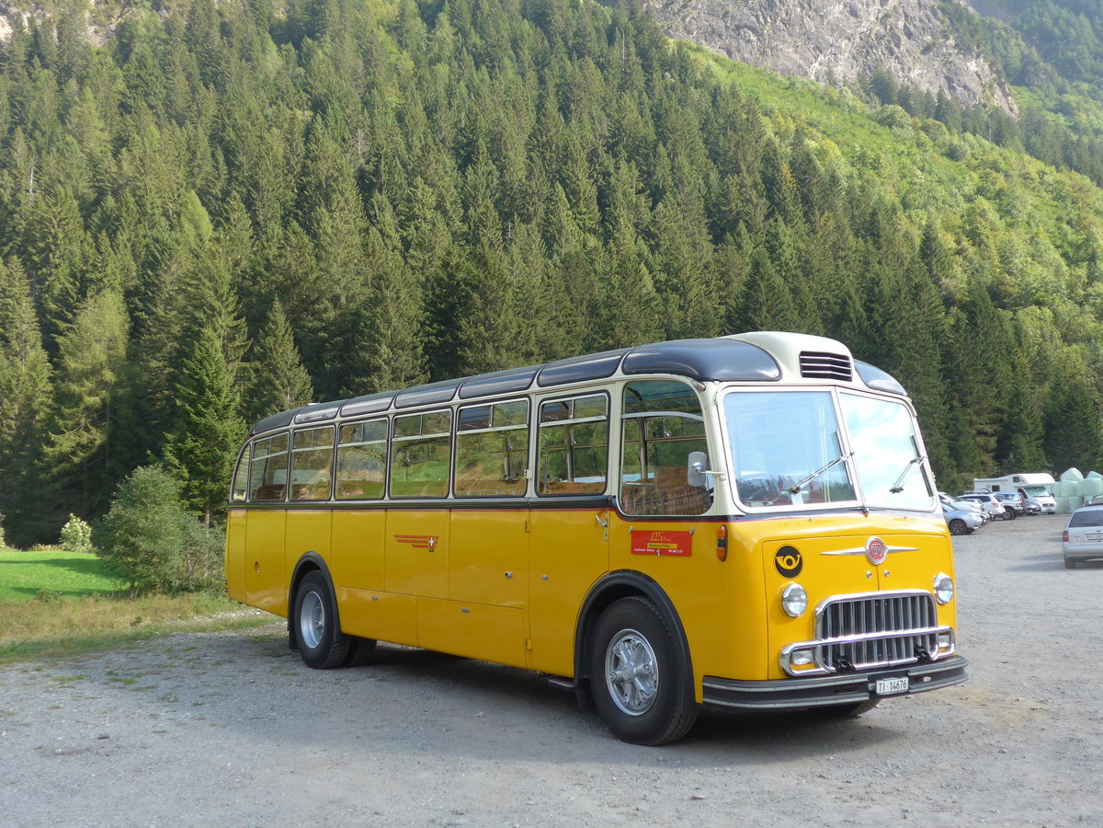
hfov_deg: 47.9
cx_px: 552
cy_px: 414
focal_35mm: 39
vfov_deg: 36.8
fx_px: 1243
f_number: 2.8
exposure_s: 1/320
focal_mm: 8
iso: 80
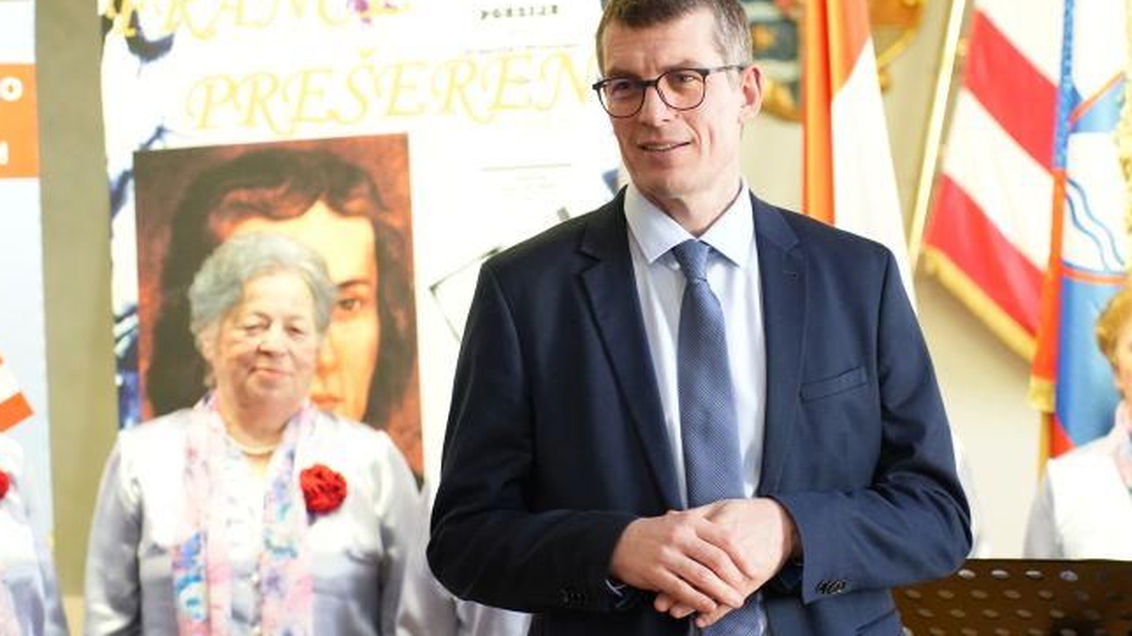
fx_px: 3751
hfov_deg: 17.2
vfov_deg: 9.7
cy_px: 336
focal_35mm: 125
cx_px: 628
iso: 1600
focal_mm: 75
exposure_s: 1/160
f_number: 2.8
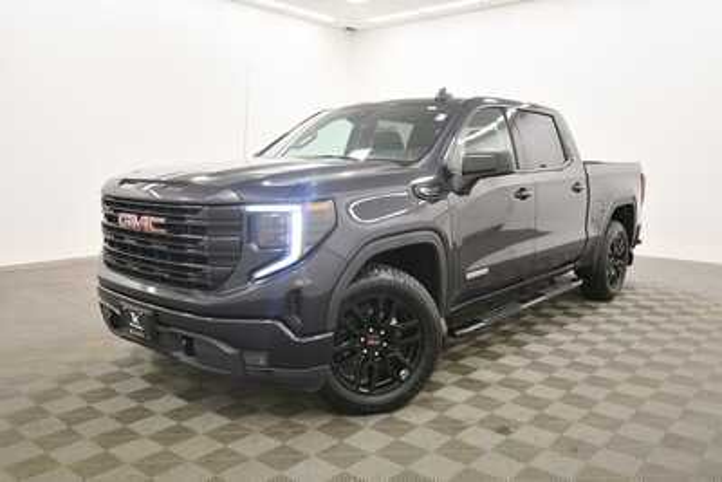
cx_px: 361
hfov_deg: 61.9
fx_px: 602
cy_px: 241
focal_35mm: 30
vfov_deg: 43.6
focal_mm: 20
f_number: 5.6
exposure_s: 1/125
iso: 1400
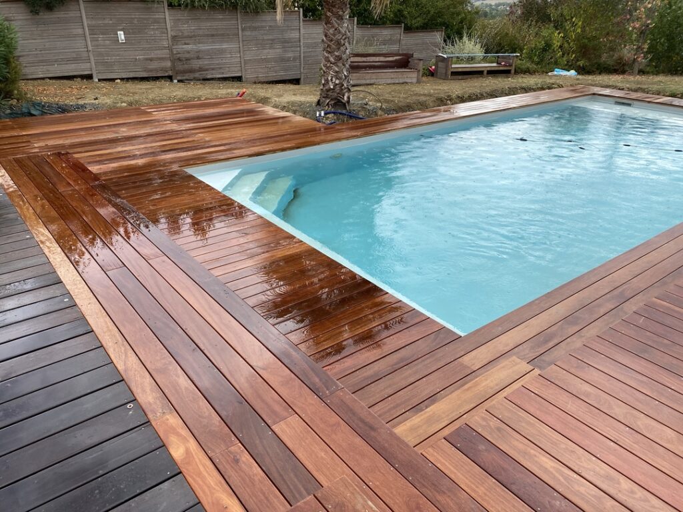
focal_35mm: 26
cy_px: 256
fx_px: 513
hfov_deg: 67.3
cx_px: 342
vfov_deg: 53.1
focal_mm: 4.25
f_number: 1.8
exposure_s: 1/934
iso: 32
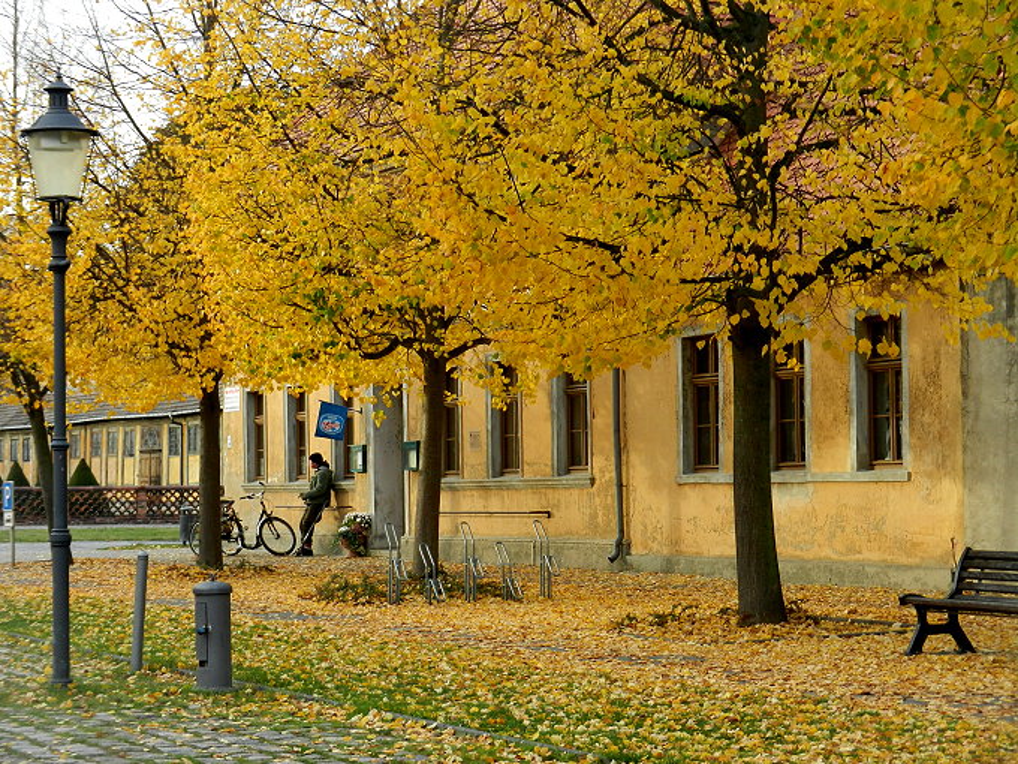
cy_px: 382
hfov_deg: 21.5
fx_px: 2676
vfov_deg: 16.2
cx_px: 509
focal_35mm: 91
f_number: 4.9
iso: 160
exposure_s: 1/80
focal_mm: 16.3
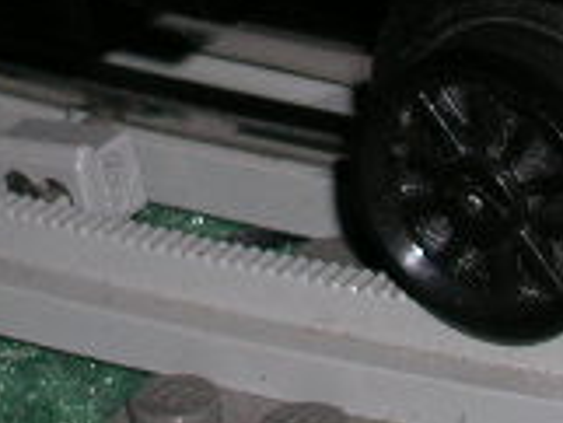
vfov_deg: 4.0
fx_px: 5990
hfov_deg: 5.4
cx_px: 126
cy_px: -217
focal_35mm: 368
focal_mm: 9.7
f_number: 3.5
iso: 50
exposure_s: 1/60.1
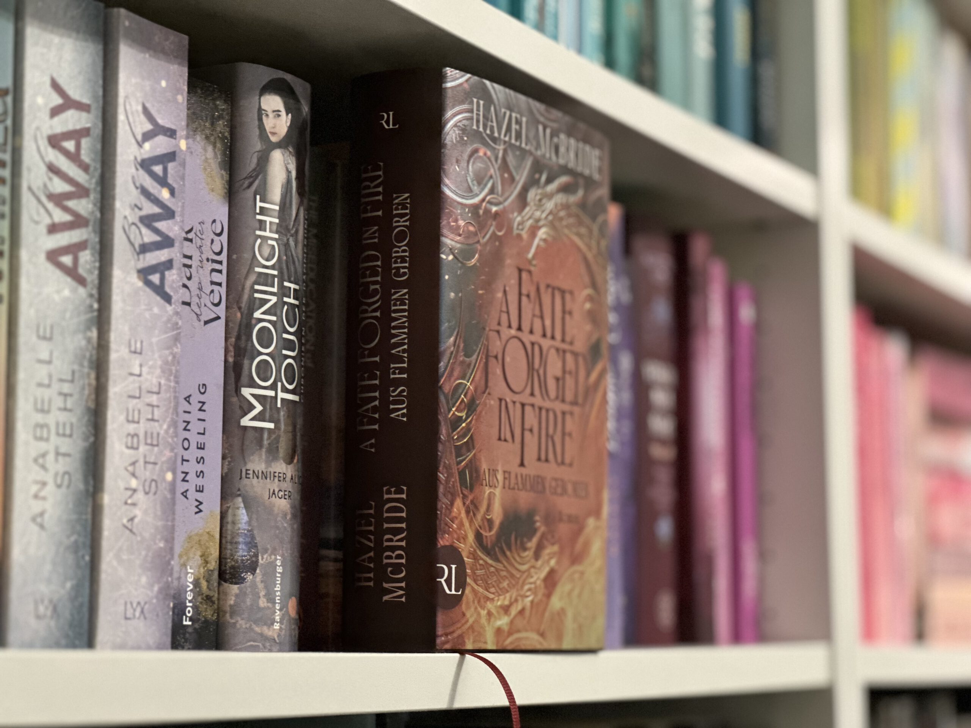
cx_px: 486
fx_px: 2160
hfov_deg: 25.3
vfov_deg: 19.1
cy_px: 364
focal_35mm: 77
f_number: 2.8
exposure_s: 1/14
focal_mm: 9
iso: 640
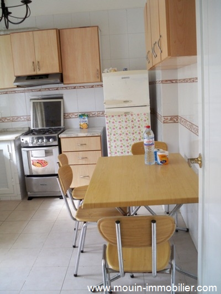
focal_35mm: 35
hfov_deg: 40.7
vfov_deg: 52.6
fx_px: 298
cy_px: 147
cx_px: 110
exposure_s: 1/60
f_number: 3.1
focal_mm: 6.3
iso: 160
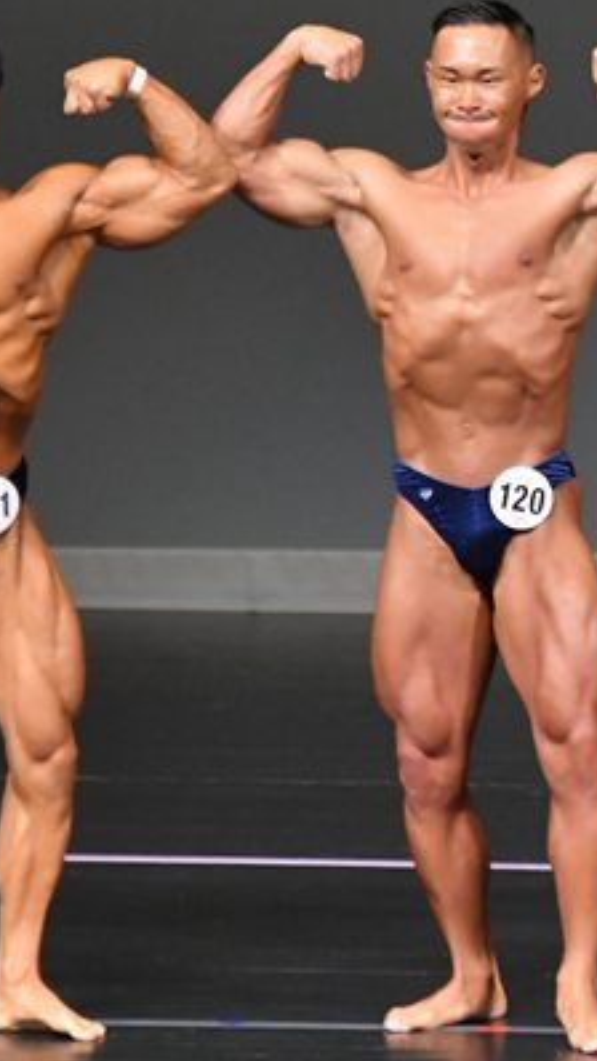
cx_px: 884
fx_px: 18060
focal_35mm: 642
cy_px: 493
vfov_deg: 3.4
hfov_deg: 1.9
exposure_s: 1/400
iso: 5000
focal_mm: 210
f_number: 5.6
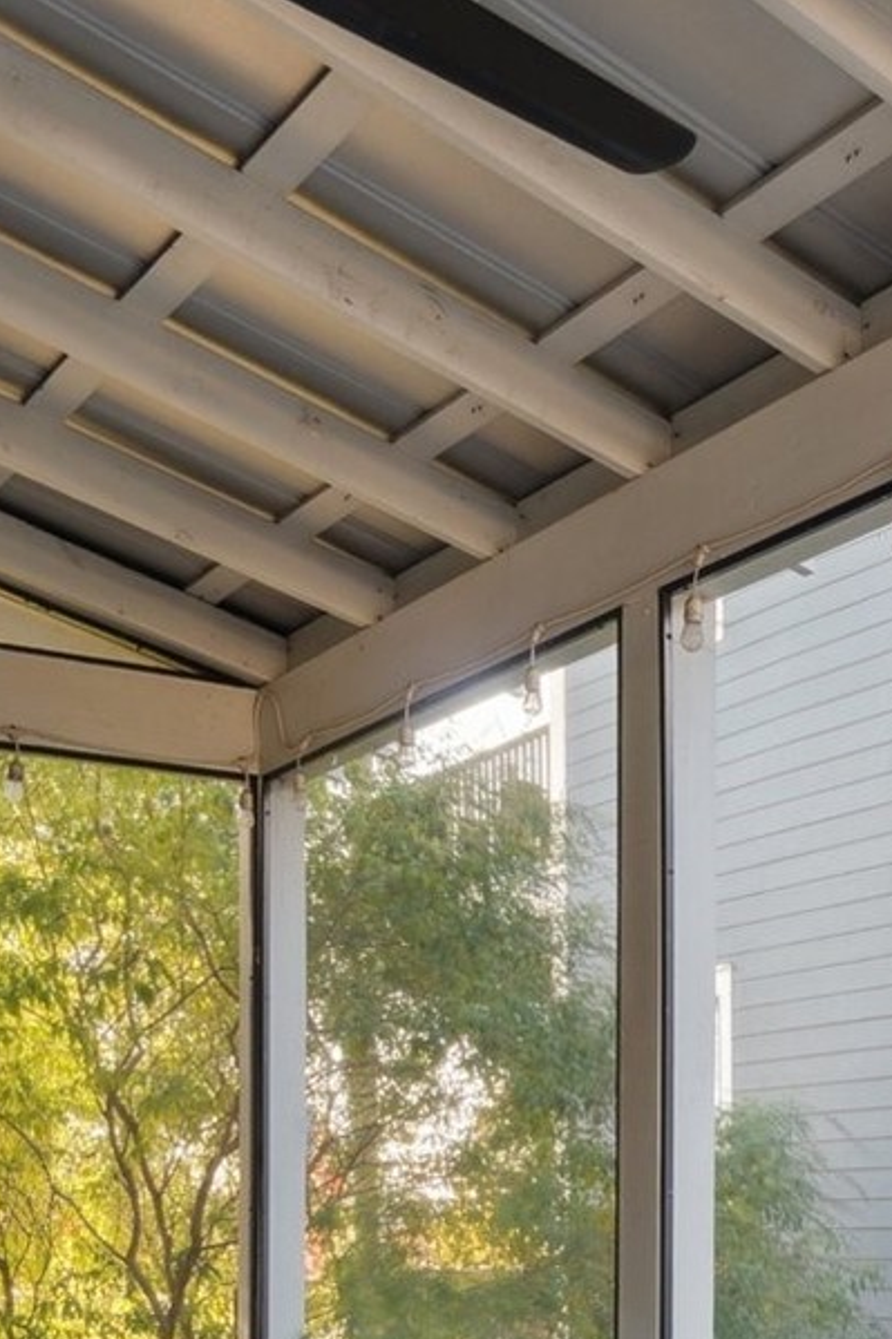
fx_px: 1896
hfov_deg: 25.7
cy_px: 1262
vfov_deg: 36.0
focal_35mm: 51
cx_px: 787
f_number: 8
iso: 100
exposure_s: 1/20
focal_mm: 10
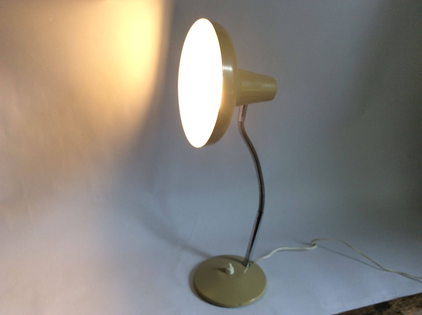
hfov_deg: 56.9
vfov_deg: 44.1
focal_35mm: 32
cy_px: 158
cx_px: 211
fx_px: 390
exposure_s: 1/50
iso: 32
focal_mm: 3.3
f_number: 2.4
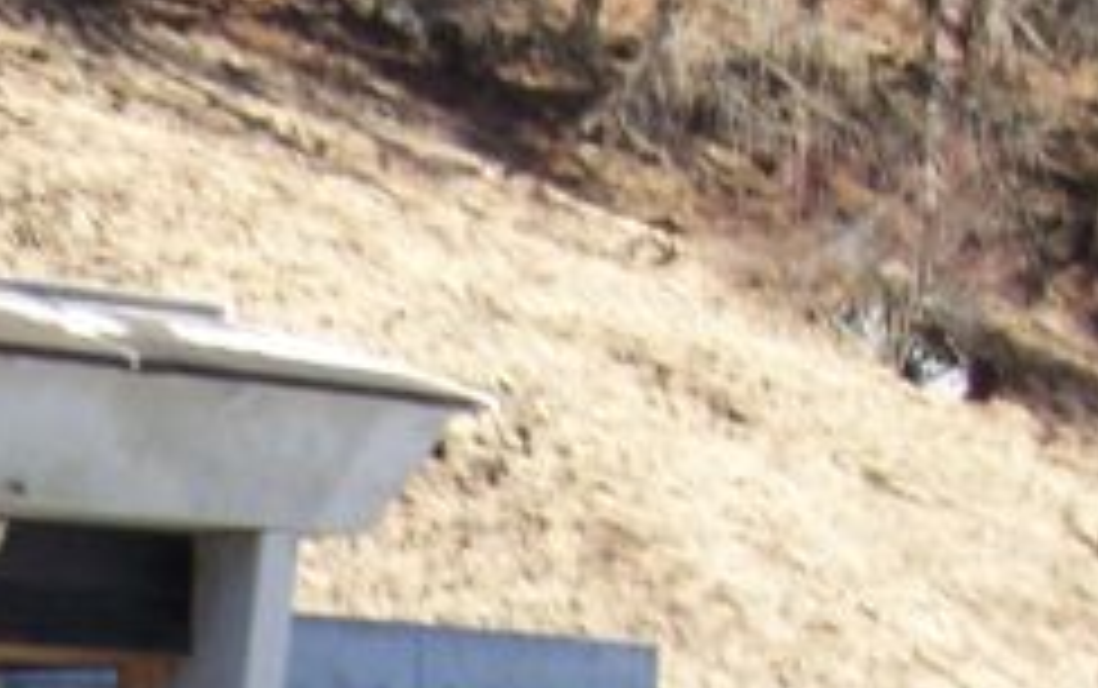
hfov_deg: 15.6
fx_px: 3744
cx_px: -459
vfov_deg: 9.8
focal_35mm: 125
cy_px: 1322
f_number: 2.8
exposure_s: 1/400
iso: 80
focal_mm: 6.2
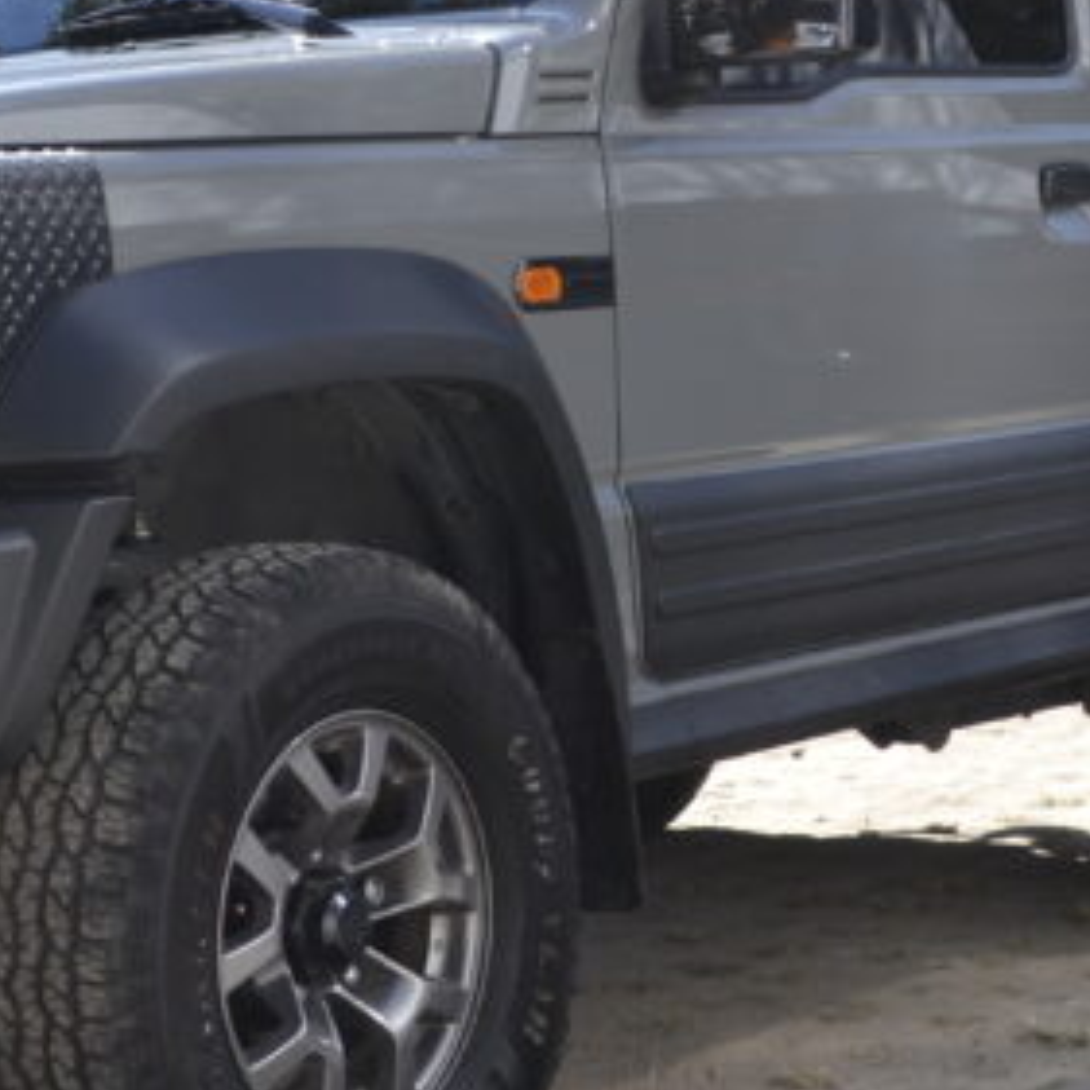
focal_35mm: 93
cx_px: 601
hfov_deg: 18.7
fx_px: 3313
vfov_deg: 18.5
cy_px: 184
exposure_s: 1/160
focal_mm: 20
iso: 100
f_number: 6.3
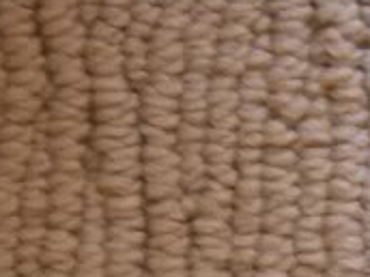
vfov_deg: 8.2
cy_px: 414
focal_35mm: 177
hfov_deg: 11.0
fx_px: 1892
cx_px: 424
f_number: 2.8
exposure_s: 1/20
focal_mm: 6.3
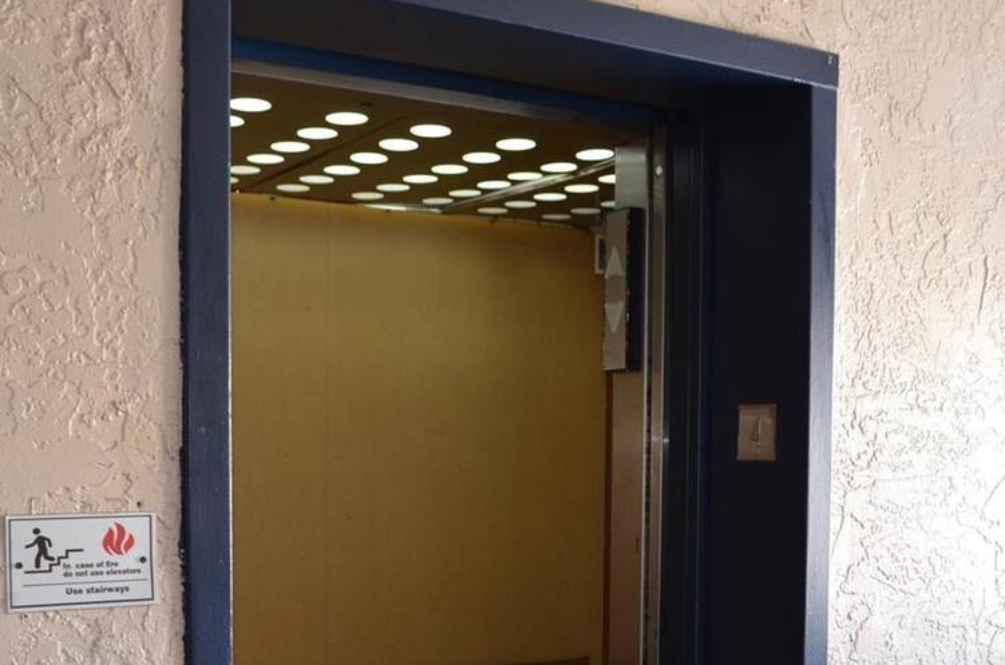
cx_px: 428
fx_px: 1281
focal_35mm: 46
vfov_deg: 28.6
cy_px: 505
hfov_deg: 42.7
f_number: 3.5
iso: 450
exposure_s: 1/60
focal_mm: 18
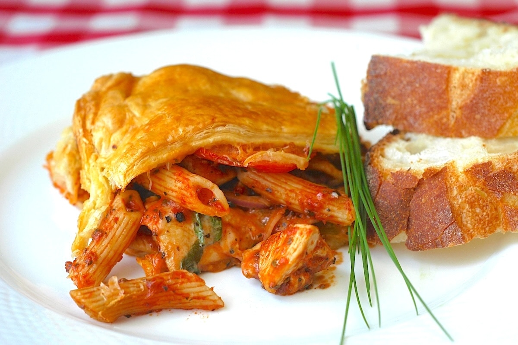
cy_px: 172
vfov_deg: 18.2
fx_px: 1078
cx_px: 259
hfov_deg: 27.0
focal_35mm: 75
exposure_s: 1/80
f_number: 4.5
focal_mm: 50
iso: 320
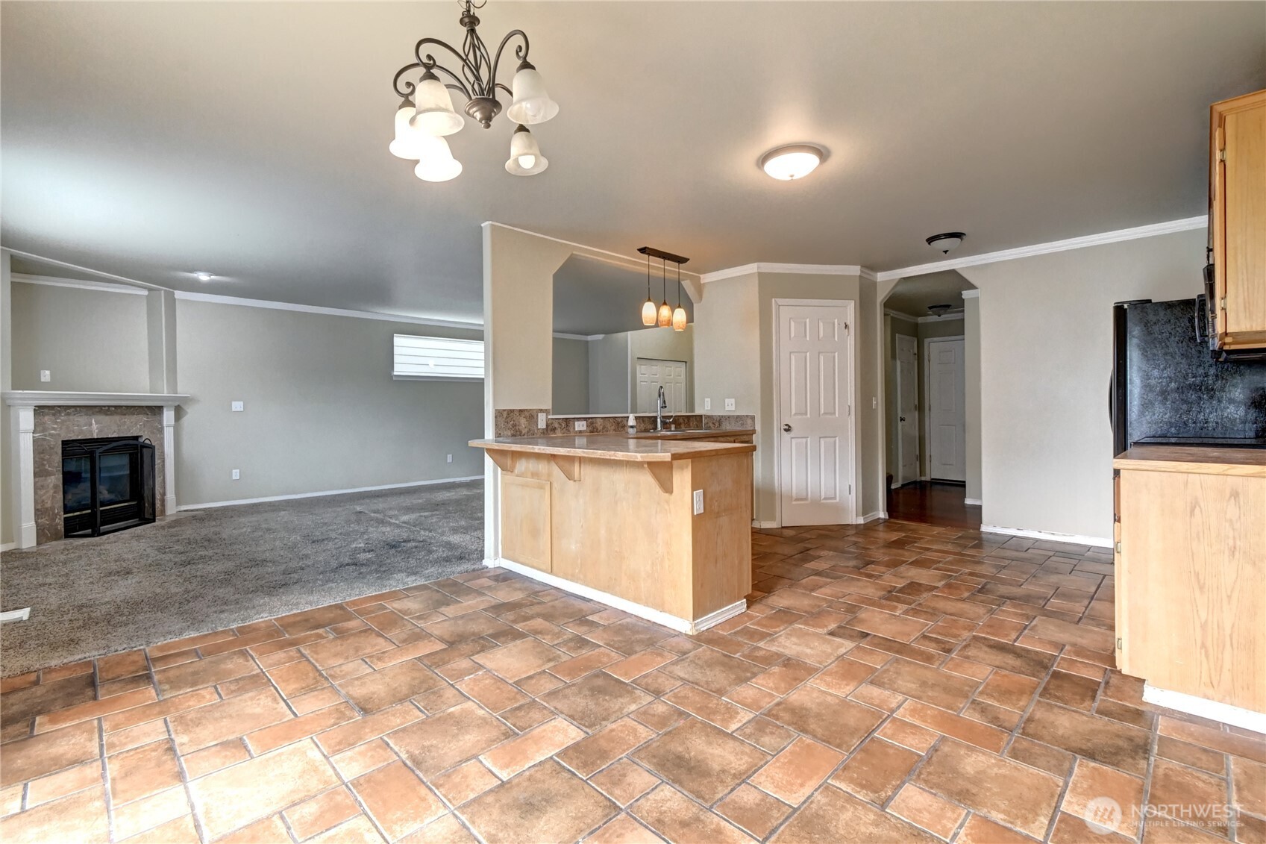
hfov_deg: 100.4
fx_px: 527
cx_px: 633
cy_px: 422
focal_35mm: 15
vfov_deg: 77.3
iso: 3200
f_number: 11
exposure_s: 1/4
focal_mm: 10
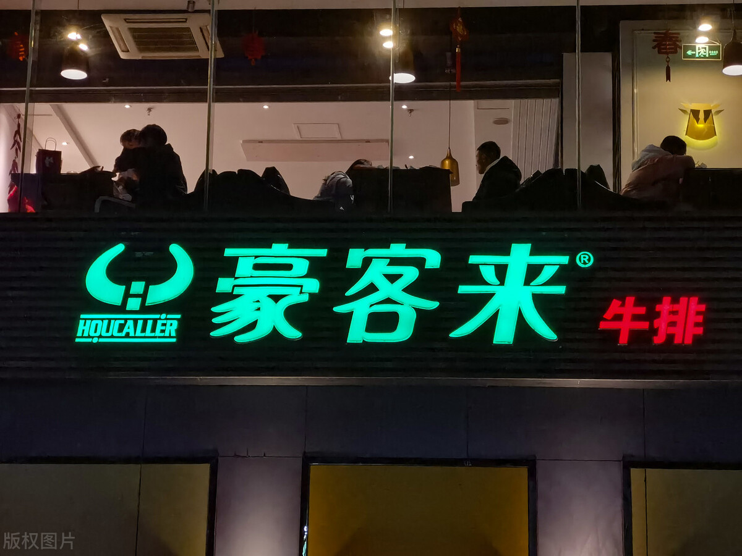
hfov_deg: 21.8
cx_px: 371
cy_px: 278
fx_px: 1929
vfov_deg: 16.4
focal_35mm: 90
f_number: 2.4
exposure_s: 1/100
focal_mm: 7.48
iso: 250
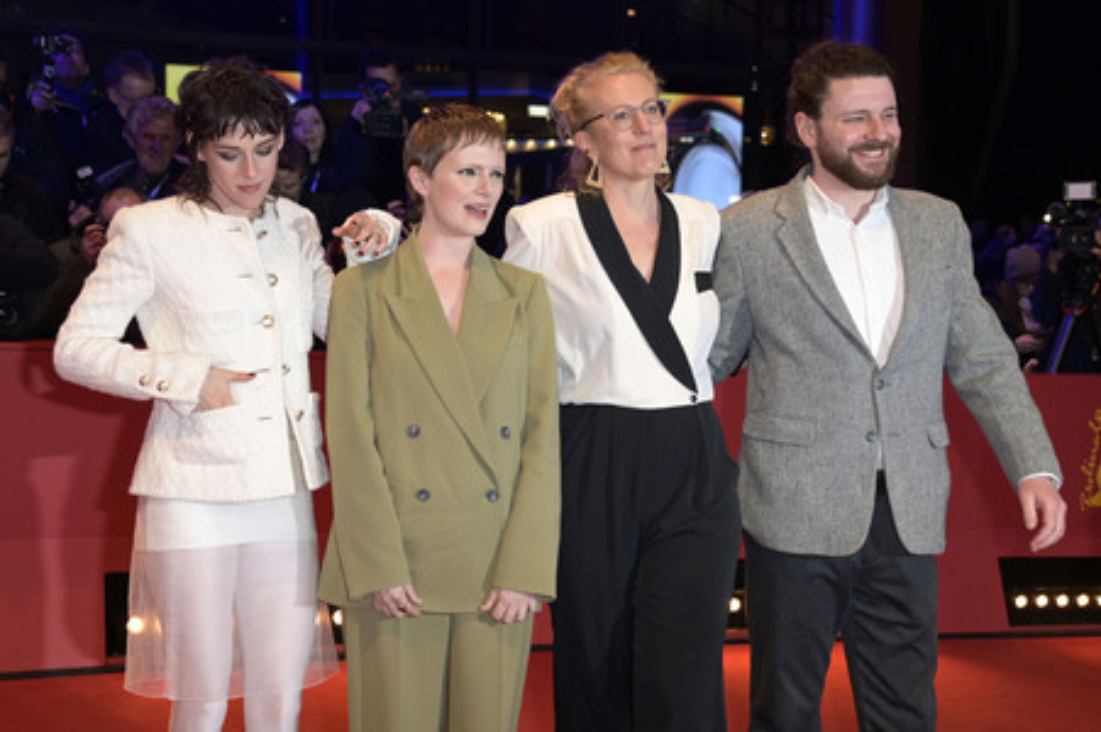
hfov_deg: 36.3
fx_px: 1681
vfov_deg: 24.6
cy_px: 366
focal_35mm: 55
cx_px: 550
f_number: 5.6
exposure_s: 1/200
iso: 1000
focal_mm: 55
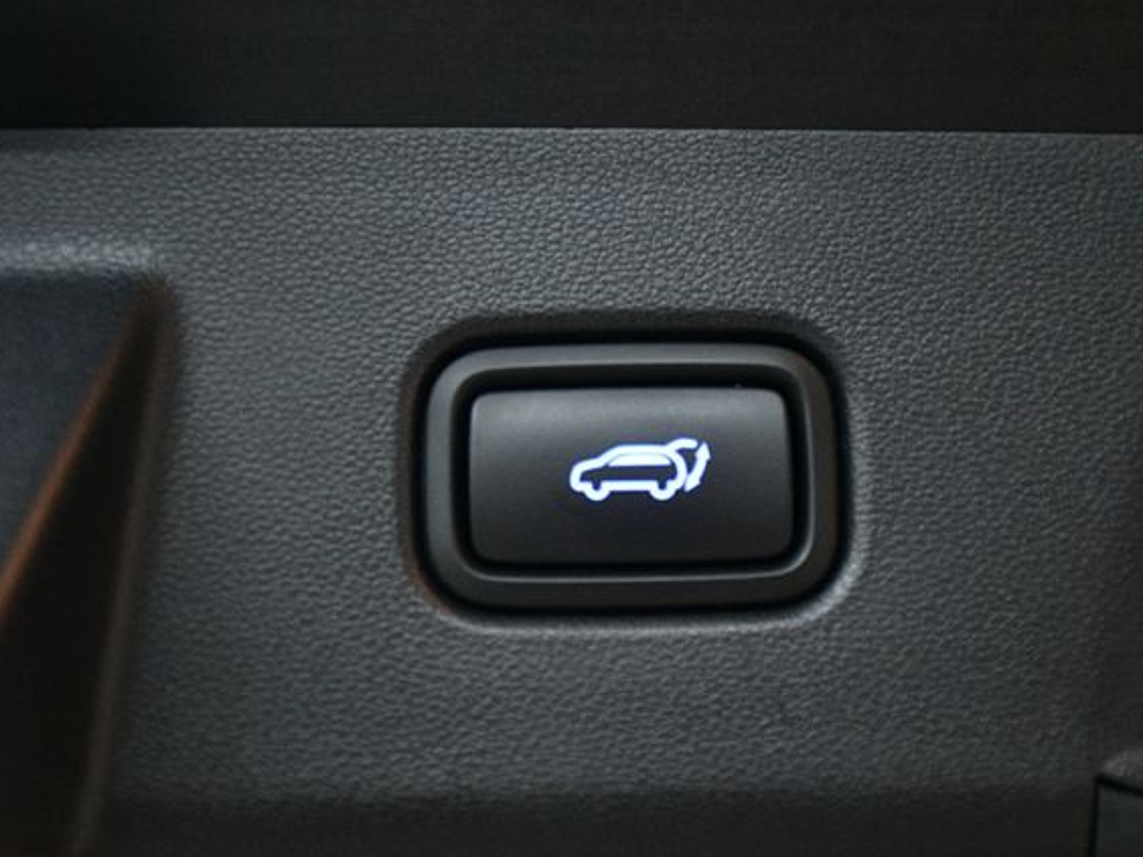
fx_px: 2807
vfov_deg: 17.4
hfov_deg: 23.0
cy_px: 430
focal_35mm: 85
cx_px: 586
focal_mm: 52
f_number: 4.8
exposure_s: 1/60
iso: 4000
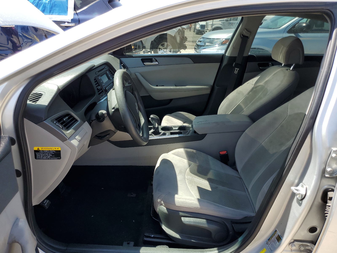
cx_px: 168
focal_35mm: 26
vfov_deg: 53.1
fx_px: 253
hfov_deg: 67.3
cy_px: 126
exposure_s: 1/909
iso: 50
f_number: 1.5
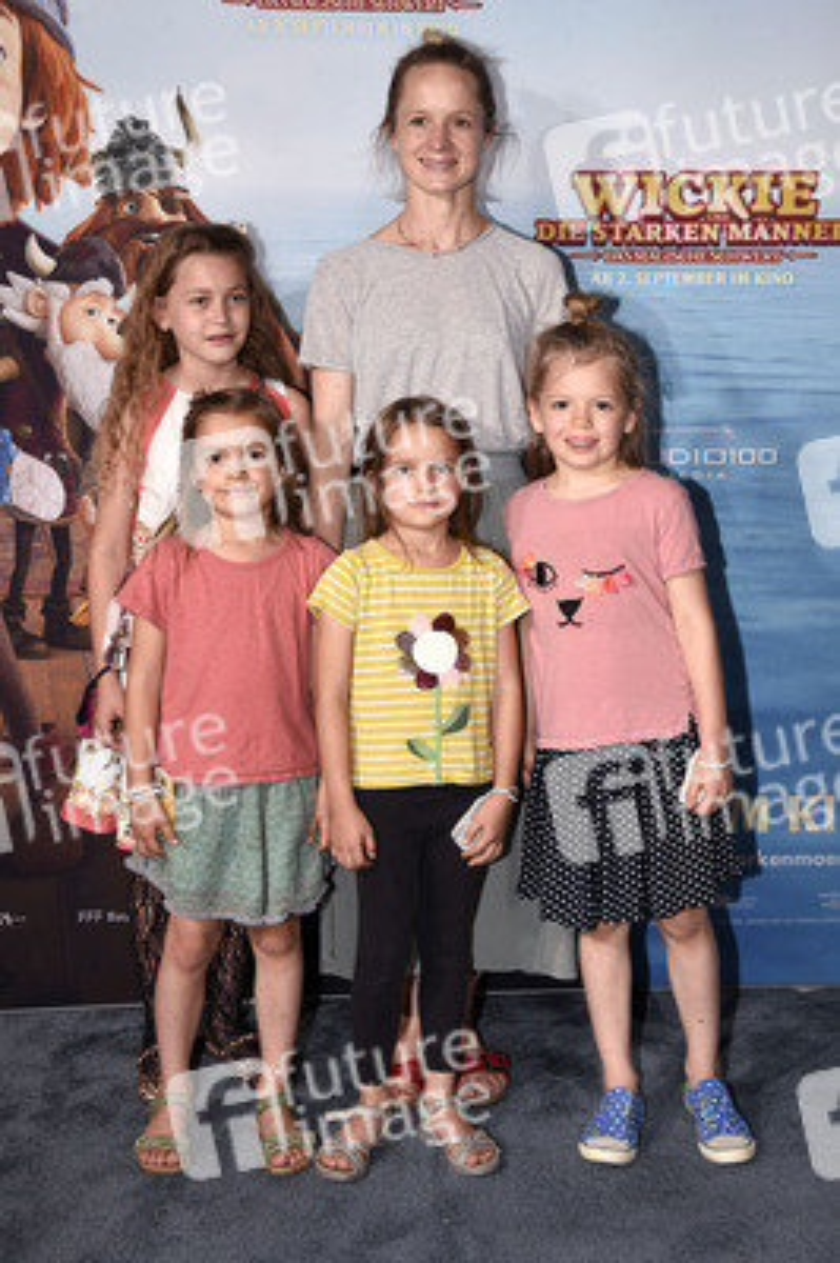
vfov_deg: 41.1
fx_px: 1683
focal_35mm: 48
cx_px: 420
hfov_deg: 28.0
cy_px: 632
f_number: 6.3
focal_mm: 48
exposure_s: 1/125
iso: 1000
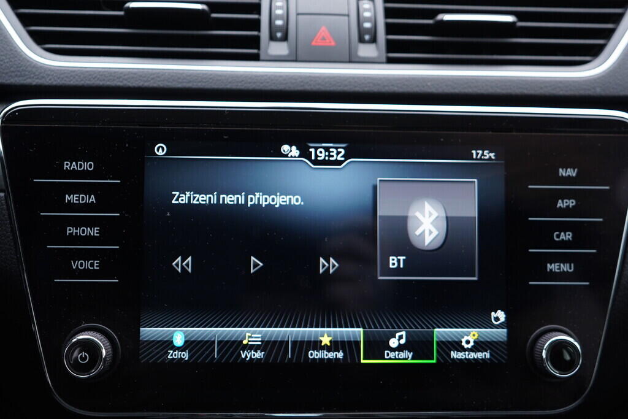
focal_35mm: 36
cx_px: 314
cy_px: 210
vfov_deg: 36.9
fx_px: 628
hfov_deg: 53.1
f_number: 2.8
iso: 250
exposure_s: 1/40
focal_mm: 24
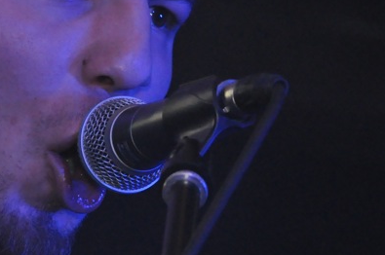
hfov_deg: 5.1
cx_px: 88
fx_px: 4359
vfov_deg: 3.4
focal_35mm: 408
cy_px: 92
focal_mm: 105
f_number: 5.6
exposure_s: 1/250
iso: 2000
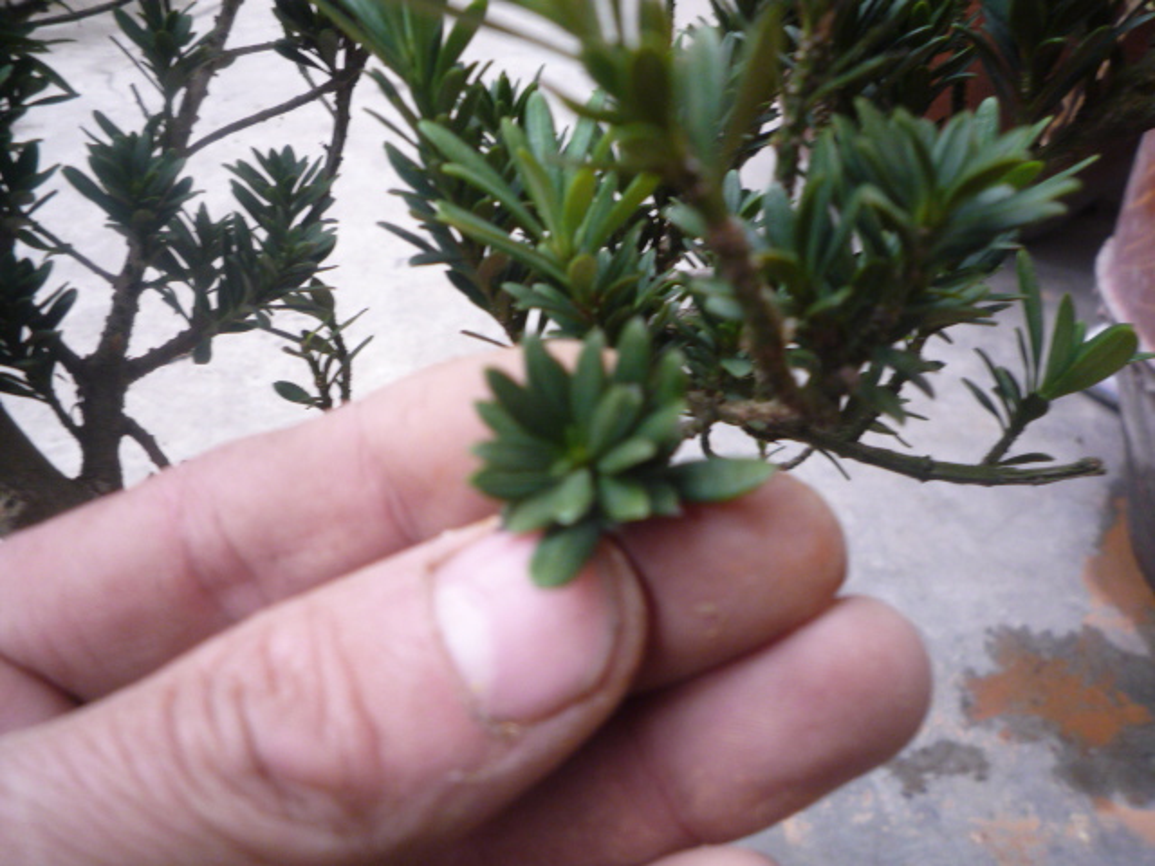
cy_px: 433
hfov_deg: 69.4
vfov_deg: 54.9
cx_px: 578
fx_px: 834
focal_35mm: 25
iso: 200
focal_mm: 4.4
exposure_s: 1/30
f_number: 2.8
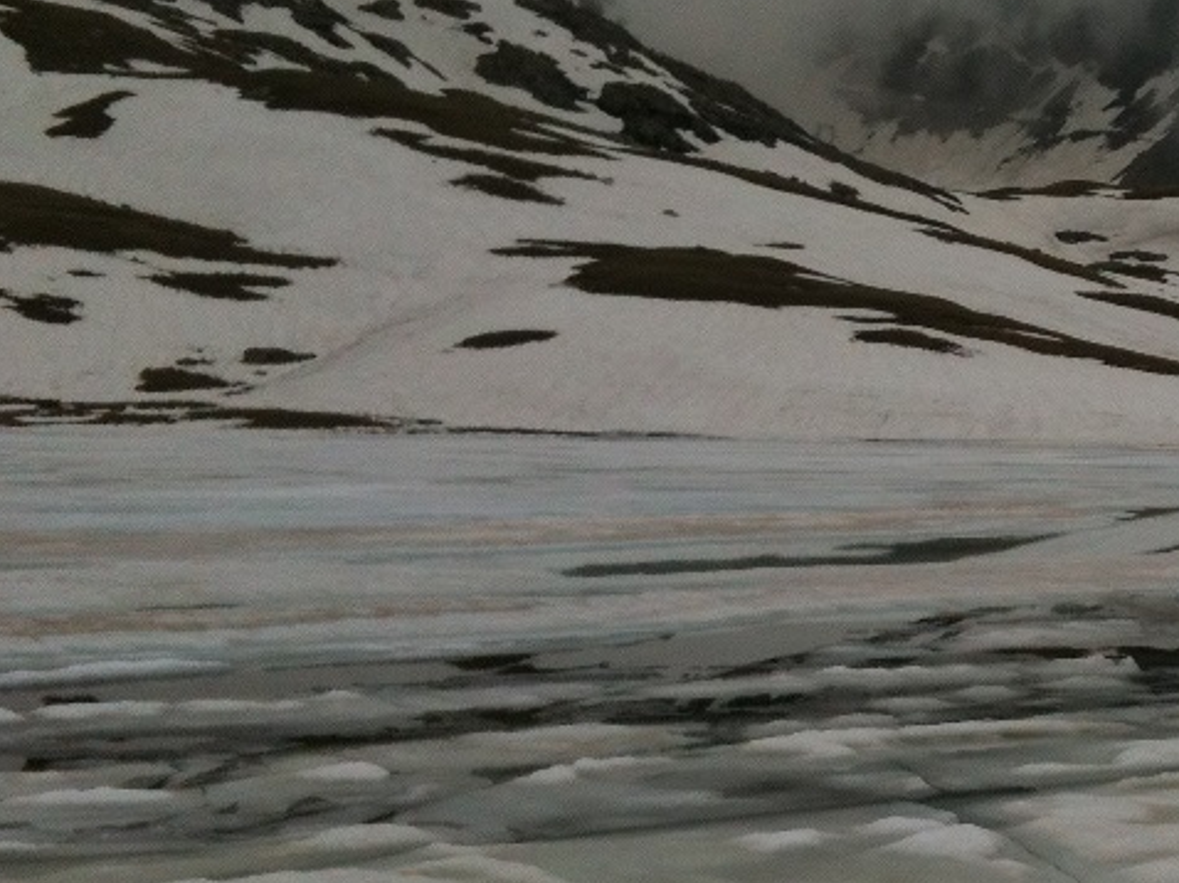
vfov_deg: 19.6
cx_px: 1127
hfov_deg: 25.0
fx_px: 2553
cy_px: 395
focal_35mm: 75
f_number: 2.8
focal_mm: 3.85
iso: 64
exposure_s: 1/2527
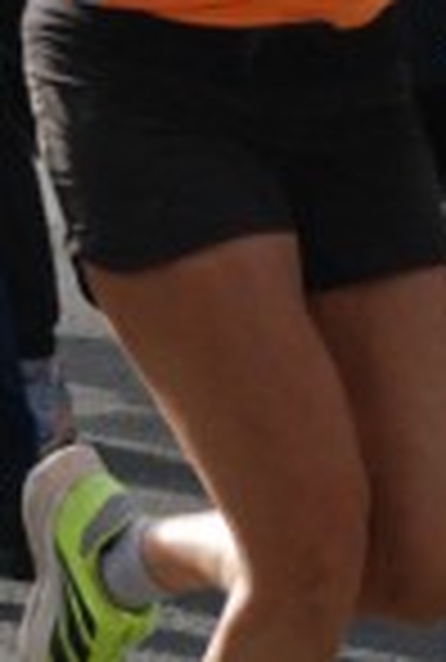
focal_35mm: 429
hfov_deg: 3.2
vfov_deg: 4.8
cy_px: 225
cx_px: 151
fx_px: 7916
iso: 1000
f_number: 5.6
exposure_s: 1/1250
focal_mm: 70
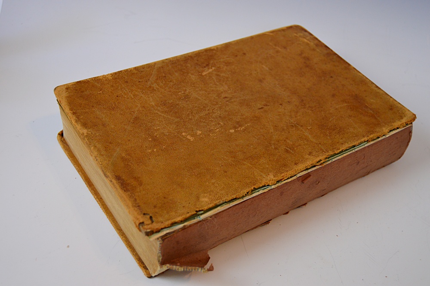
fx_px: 555
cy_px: 143
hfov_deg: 42.4
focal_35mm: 46
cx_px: 215
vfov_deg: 28.9
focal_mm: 31
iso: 640
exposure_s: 1/60
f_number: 4.2
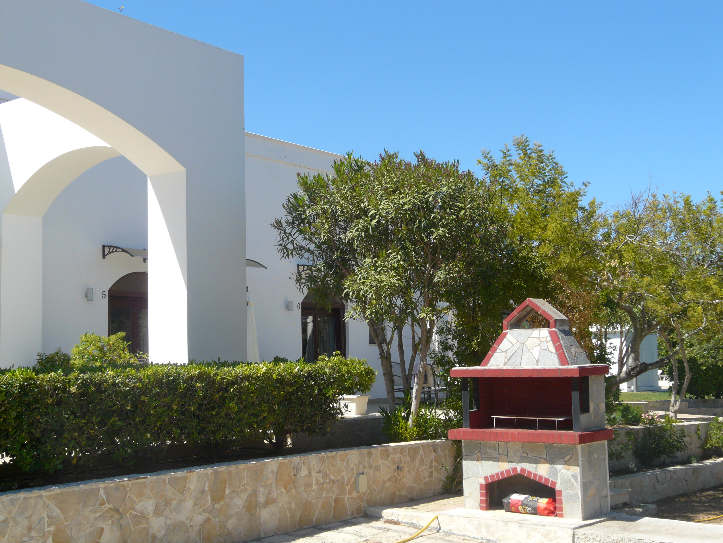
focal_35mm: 47
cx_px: 362
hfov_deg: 40.4
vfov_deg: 30.9
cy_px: 272
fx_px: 982
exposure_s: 1/800
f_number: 4
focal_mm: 7.7
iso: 100
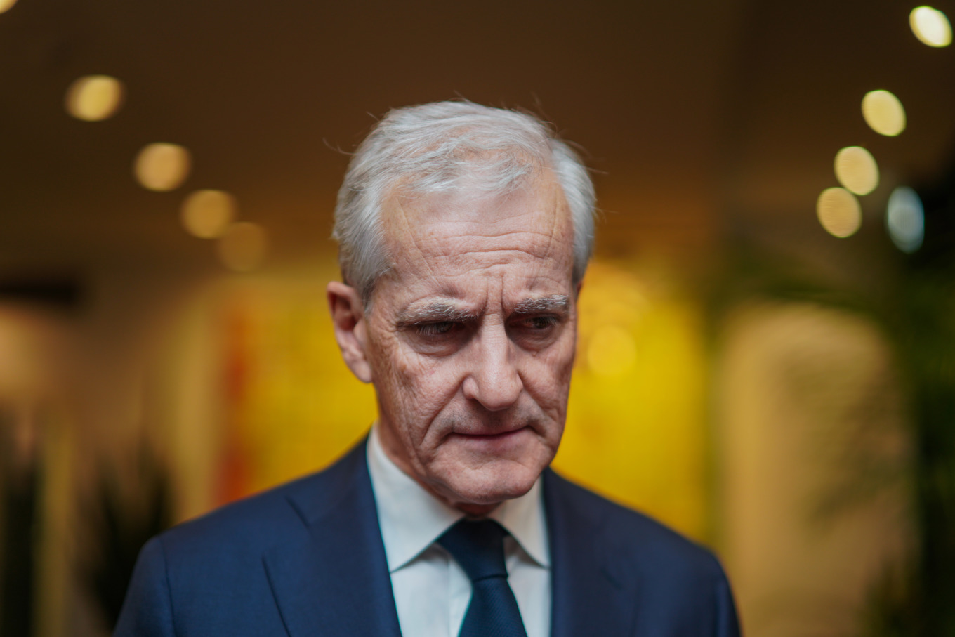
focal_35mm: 50
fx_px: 1326
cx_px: 478
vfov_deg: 27.0
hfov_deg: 39.6
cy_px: 318
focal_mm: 50
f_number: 3.2
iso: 200
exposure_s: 1/200
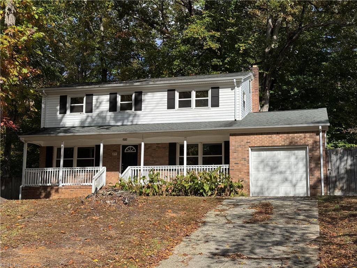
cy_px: 134
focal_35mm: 48
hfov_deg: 39.7
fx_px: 495
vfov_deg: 30.3
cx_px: 178
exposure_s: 1/5848
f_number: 1.78
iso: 80
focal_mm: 6.76
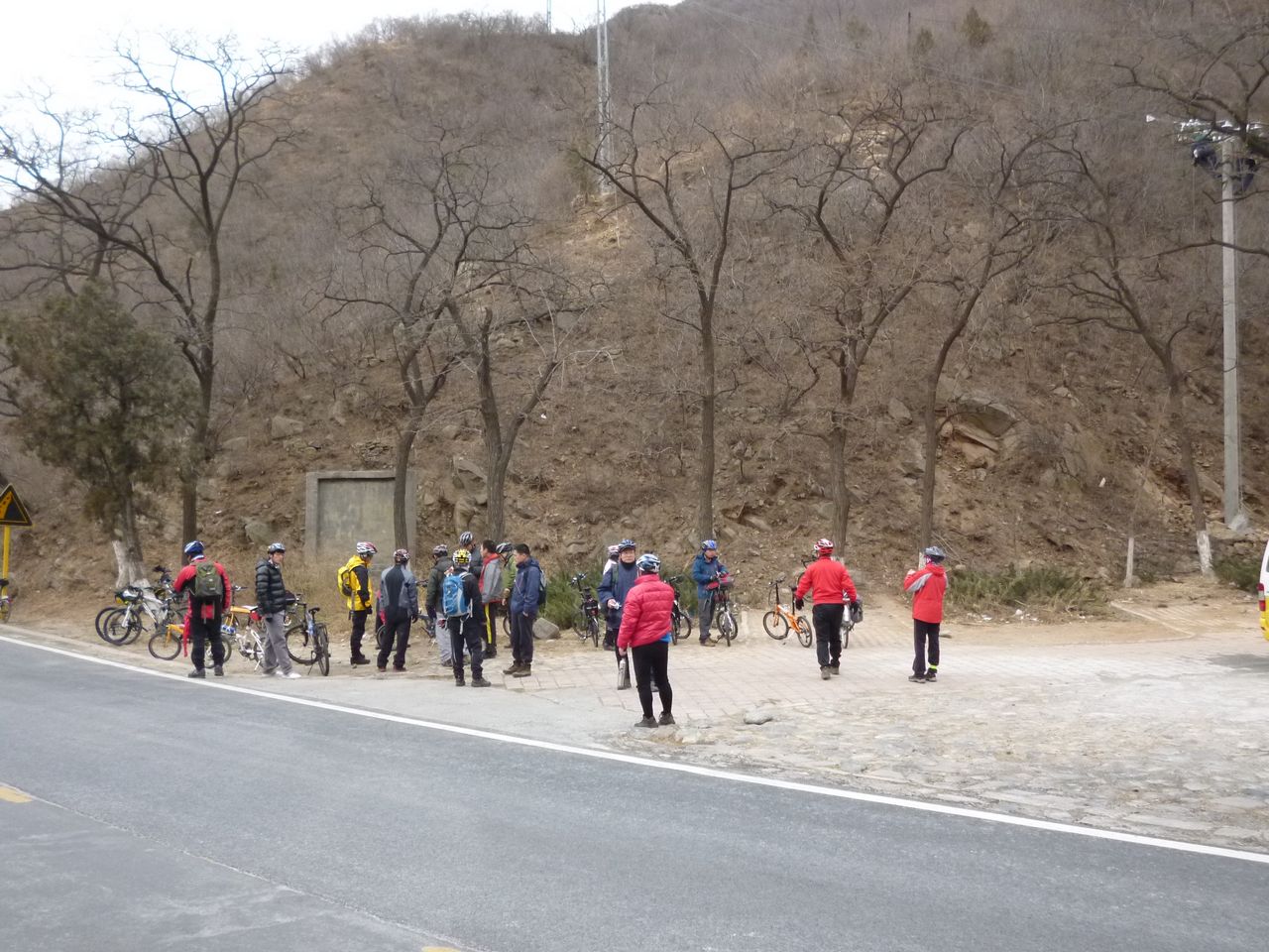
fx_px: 1173
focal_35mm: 32
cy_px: 476
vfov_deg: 44.2
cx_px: 634
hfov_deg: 56.8
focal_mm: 5.7
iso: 320
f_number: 3.3
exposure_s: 1/500
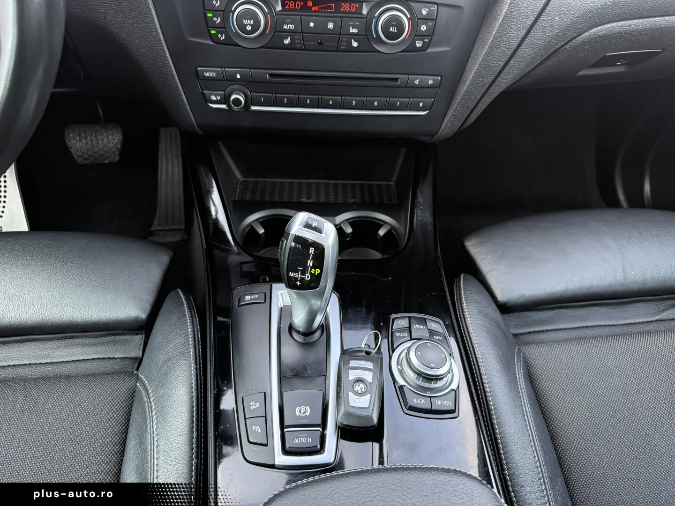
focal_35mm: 24
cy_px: 253
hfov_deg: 71.6
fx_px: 468
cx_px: 338
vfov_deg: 56.8
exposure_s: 1/94
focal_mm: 6.76
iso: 200
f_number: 1.78
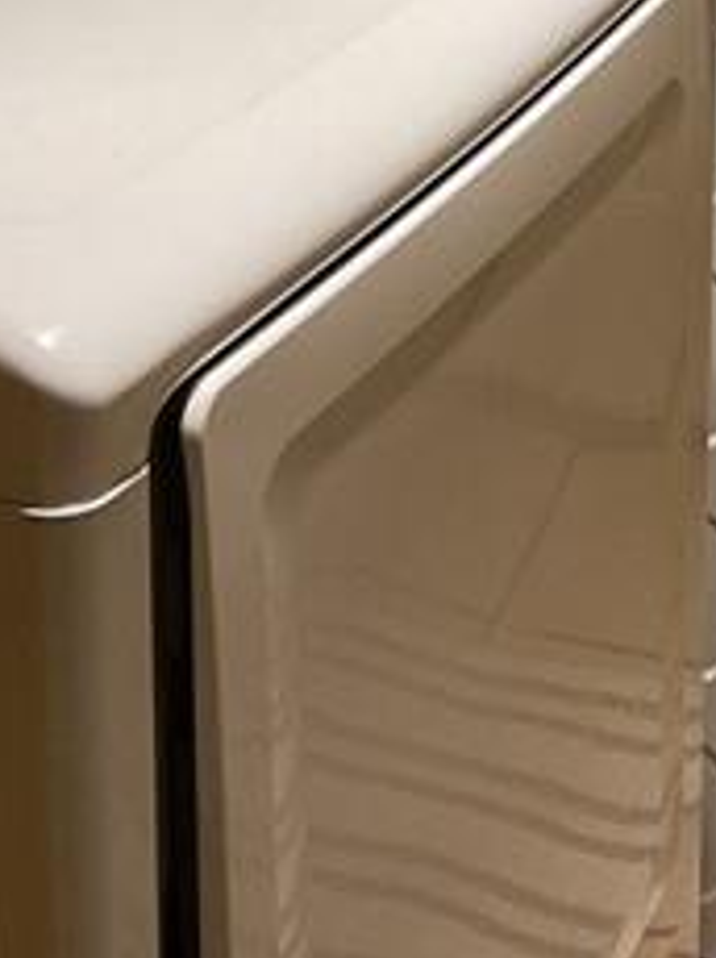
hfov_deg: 14.6
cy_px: -541
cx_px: 912
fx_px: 2680
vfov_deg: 17.8
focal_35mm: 97
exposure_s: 1/60
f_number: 1.8
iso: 64
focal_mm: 3
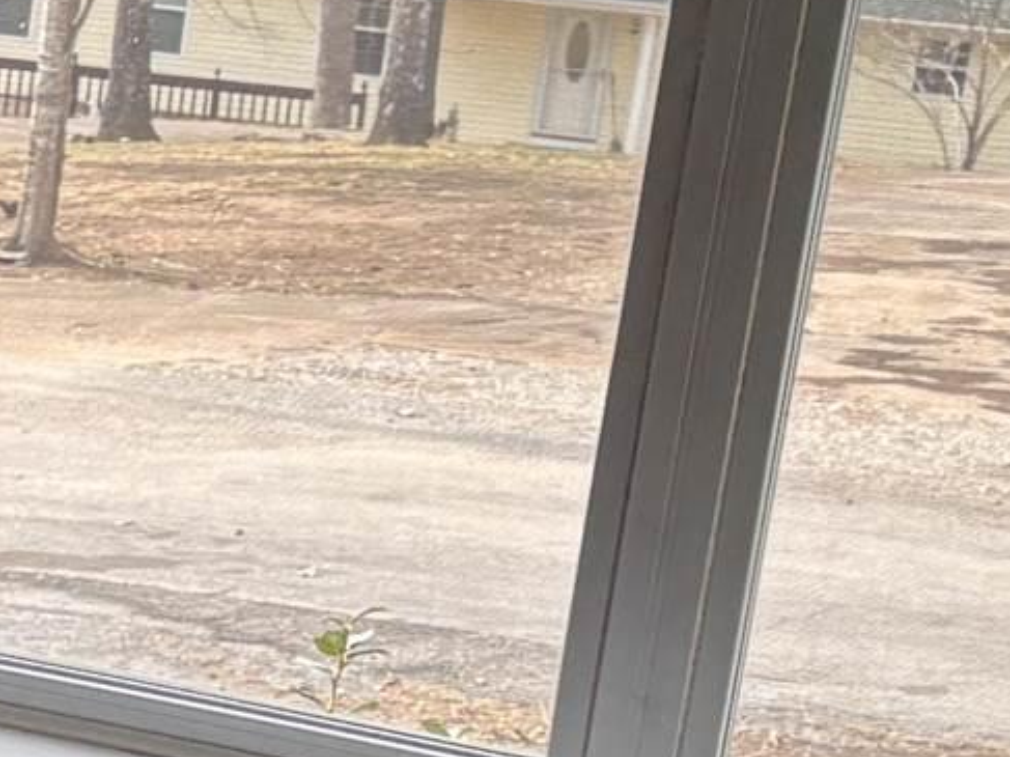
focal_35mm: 164
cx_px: -1213
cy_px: 898
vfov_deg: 8.9
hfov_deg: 10.7
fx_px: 4784
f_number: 1.6
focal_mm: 5.96
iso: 40
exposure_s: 1/121
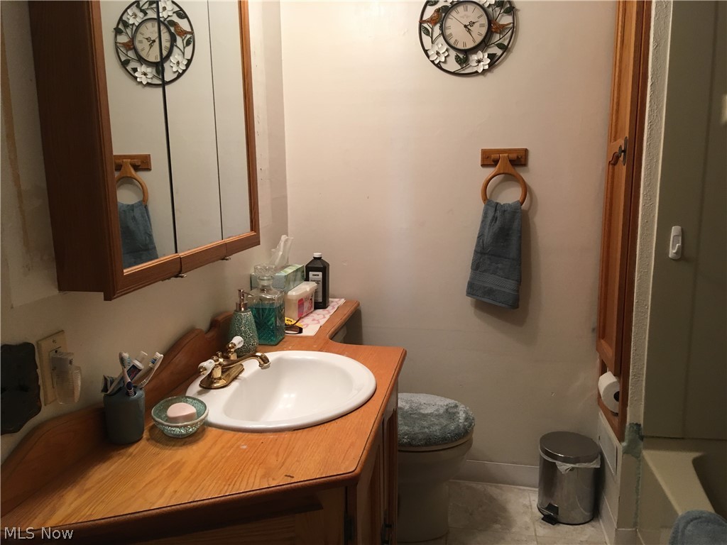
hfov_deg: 61.7
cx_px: 364
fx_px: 609
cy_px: 272
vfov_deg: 48.2
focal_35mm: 29
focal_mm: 4.15
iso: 80
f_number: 2.2
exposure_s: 1/30
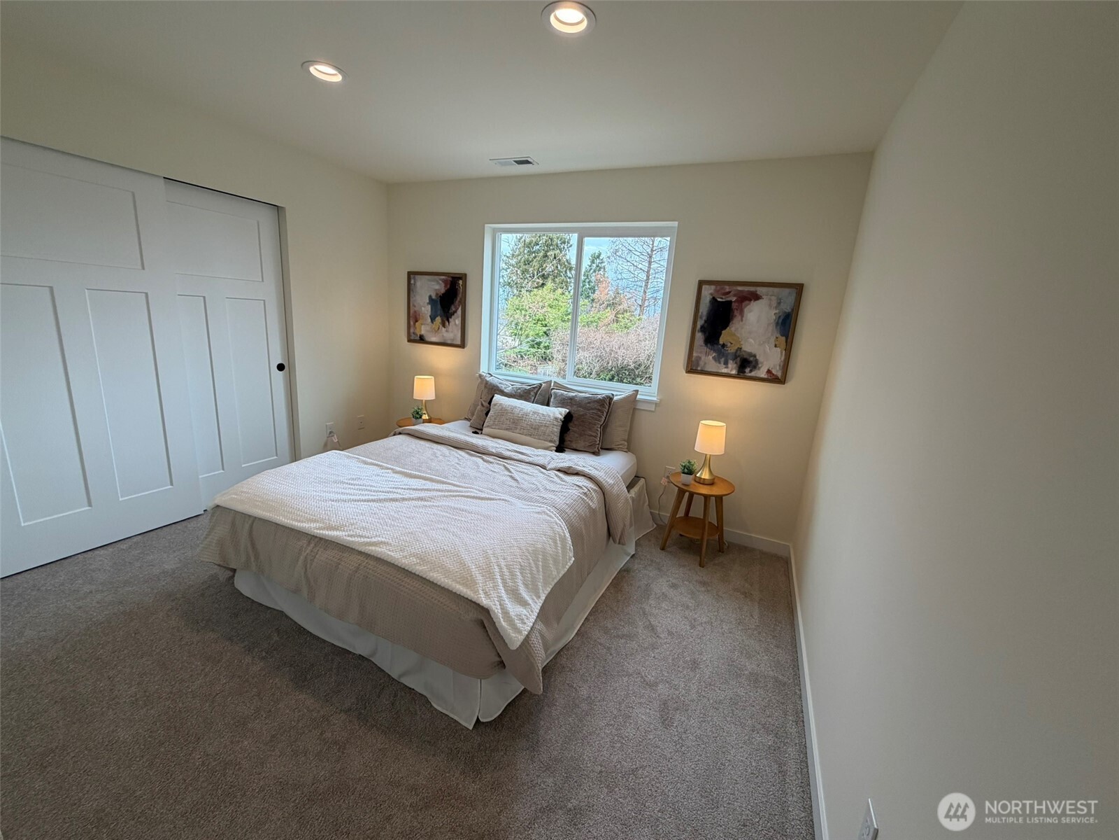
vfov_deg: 85.7
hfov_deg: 102.1
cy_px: 420
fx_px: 453
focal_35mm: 14
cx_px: 560
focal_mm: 2.22
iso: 80
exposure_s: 1/120
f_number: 2.2
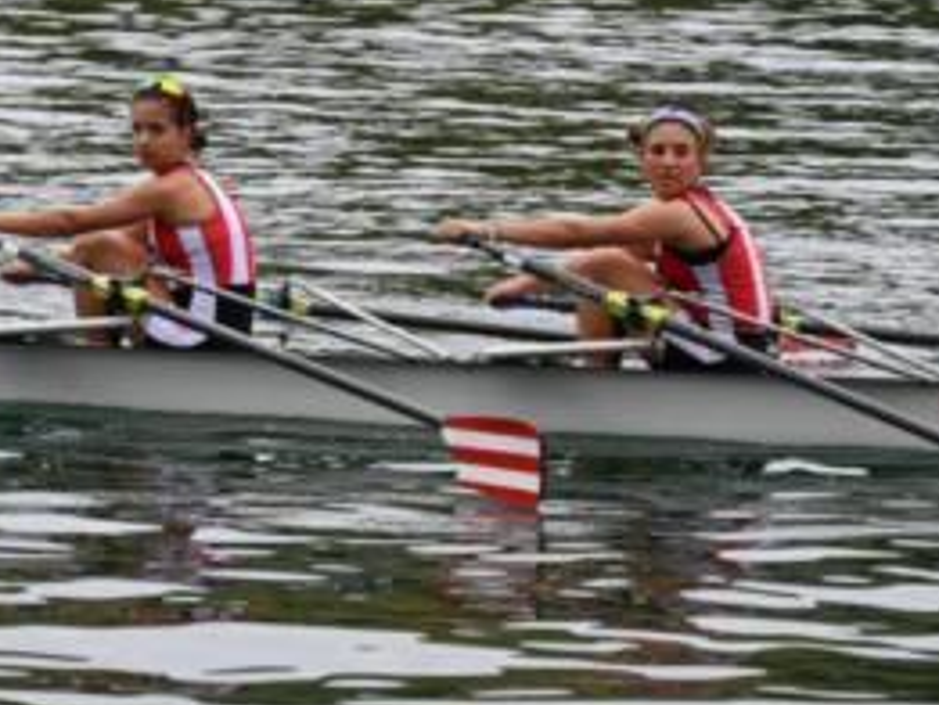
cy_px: 259
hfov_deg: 5.4
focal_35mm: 368
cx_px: 514
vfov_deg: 4.0
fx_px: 9987
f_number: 6.3
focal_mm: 200
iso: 280
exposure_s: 1/500
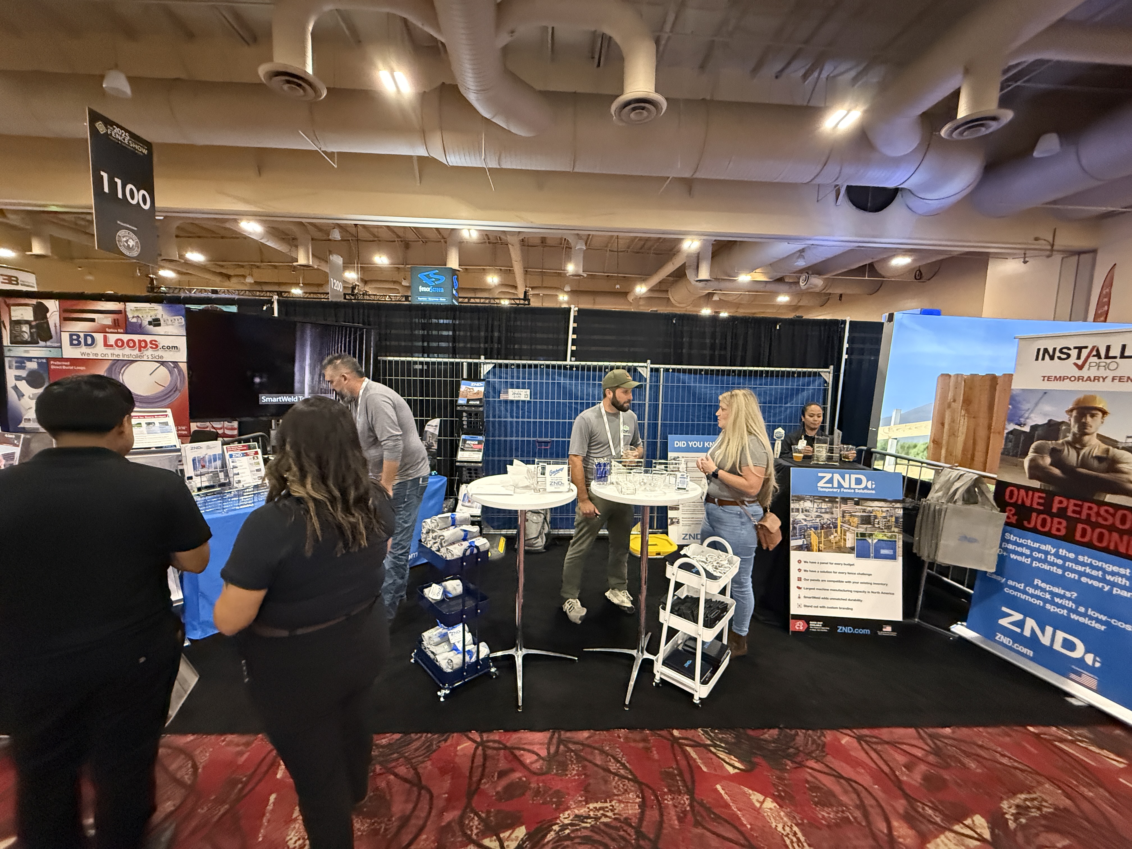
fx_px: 458
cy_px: 424
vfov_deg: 85.7
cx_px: 566
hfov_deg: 102.1
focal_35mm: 14
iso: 1000
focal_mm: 2.22
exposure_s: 1/60
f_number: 2.2
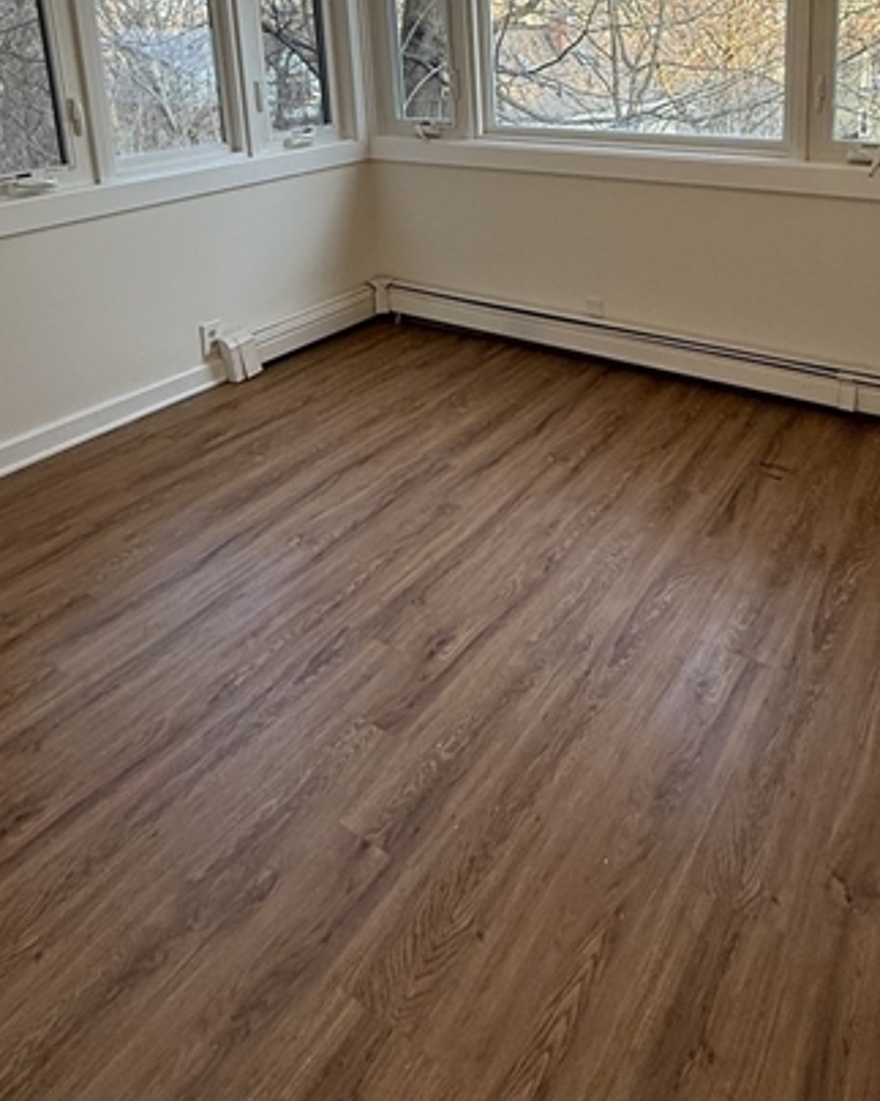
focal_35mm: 26
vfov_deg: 60.2
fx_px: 847
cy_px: 204
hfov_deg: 53.8
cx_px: 591
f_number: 2.2
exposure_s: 1/120
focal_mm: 2.22
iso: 125
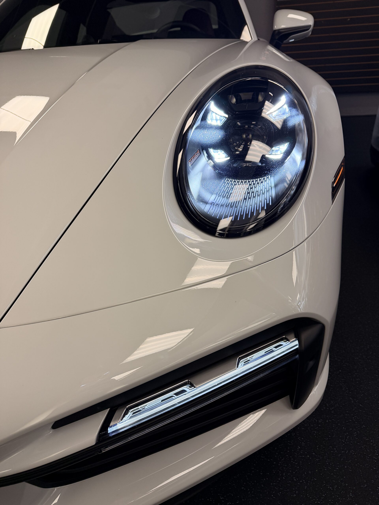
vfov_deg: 71.6
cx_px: 190
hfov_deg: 56.8
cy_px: 252
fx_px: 350
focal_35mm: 24
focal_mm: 6.76
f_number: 1.78
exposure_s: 1/197
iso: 125
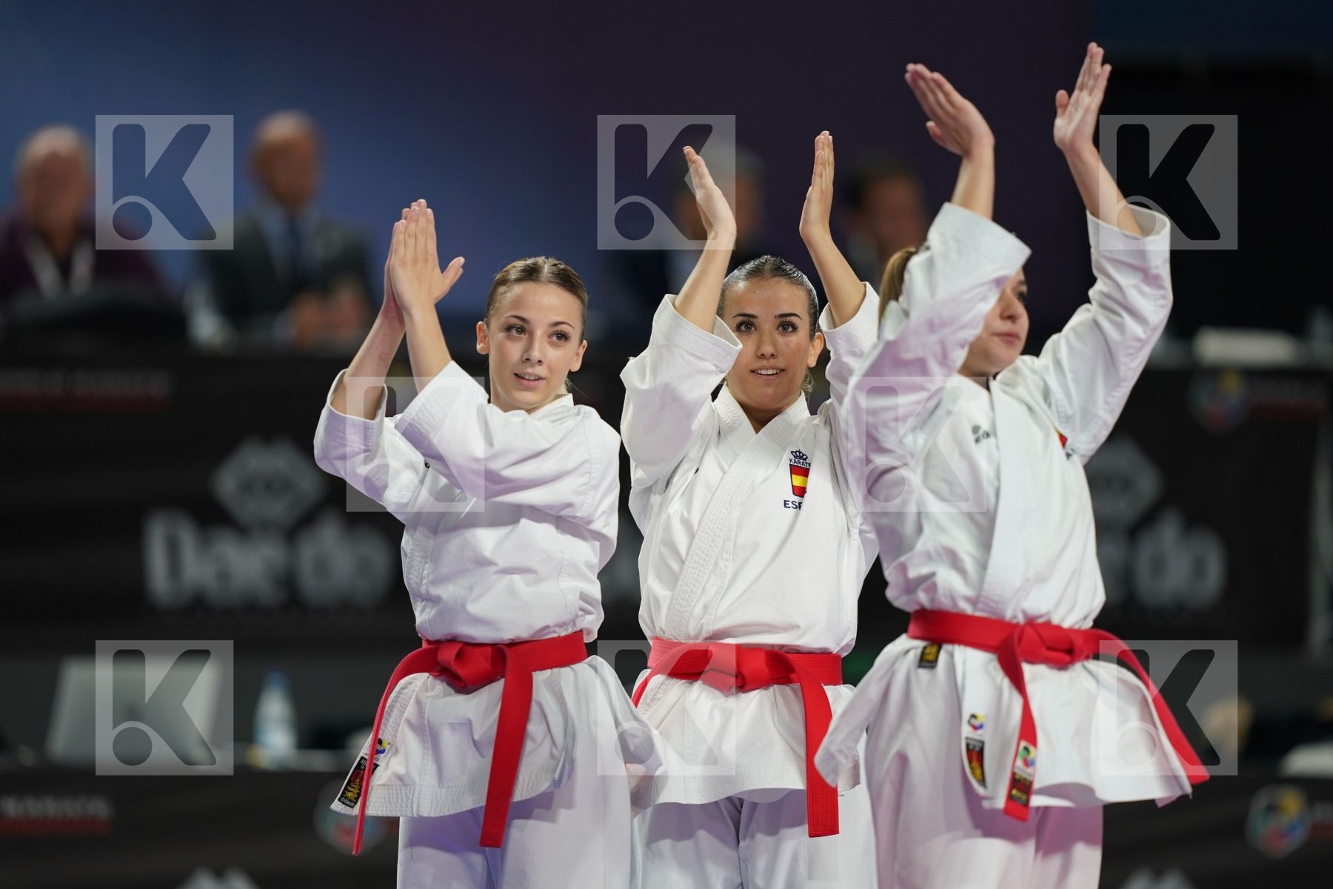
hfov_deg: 5.2
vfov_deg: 3.4
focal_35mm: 400
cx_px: 666
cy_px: 444
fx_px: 14810
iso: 800
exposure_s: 1/400
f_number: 2.8
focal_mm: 400
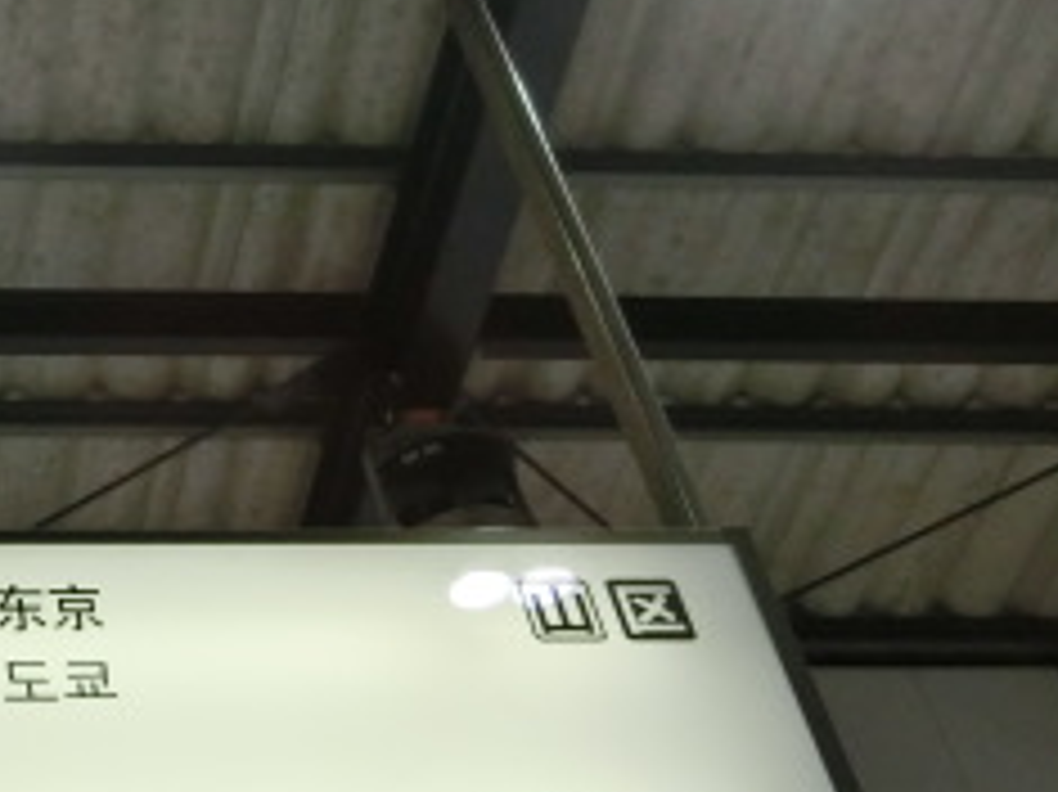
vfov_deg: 21.5
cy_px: 252
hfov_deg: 24.8
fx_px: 2077
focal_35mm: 68
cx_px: -324
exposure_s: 1/125
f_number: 3.5
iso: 160
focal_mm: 4.5
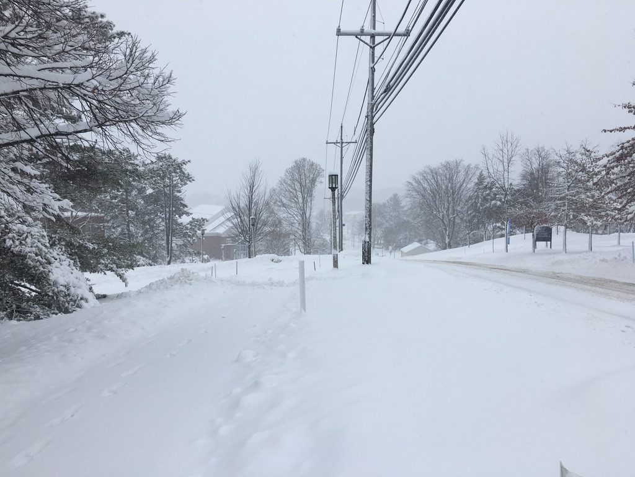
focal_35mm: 29
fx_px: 532
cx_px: 318
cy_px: 238
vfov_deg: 48.2
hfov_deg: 61.7
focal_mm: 4.15
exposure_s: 1/1026
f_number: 2.2
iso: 25
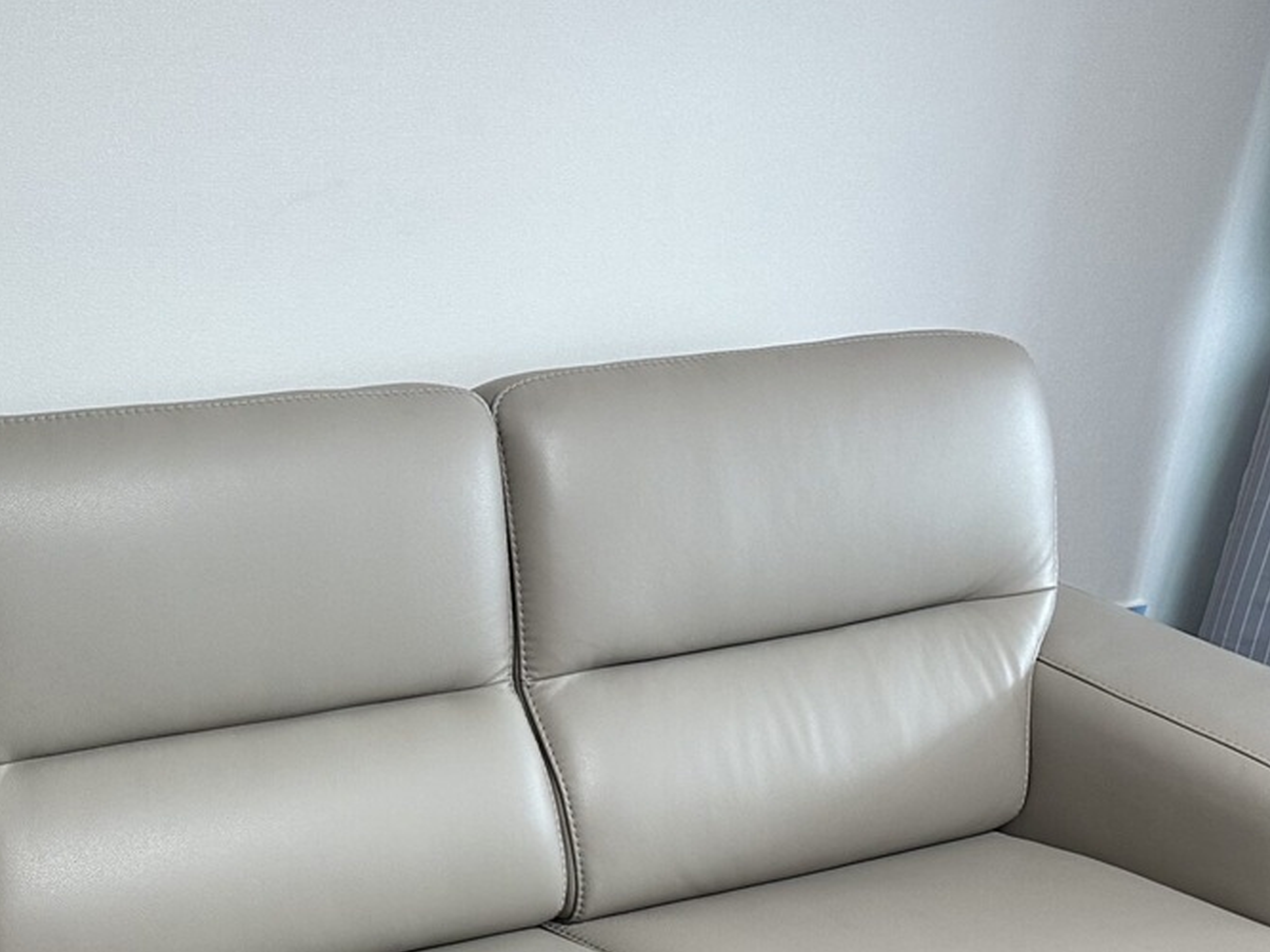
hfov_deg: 33.8
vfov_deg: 26.2
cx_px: 154
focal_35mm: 54
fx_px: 1981
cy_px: 837
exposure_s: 1/120
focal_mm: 6.86
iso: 160
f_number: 1.78
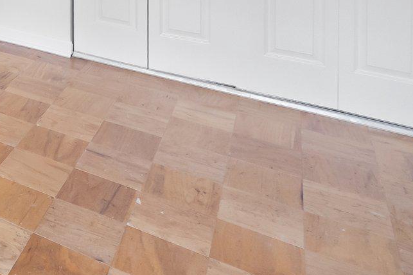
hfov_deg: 28.5
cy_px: -147
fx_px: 585
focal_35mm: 51
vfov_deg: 21.7
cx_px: -174
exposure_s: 1/160
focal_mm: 16
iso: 2500
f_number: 4
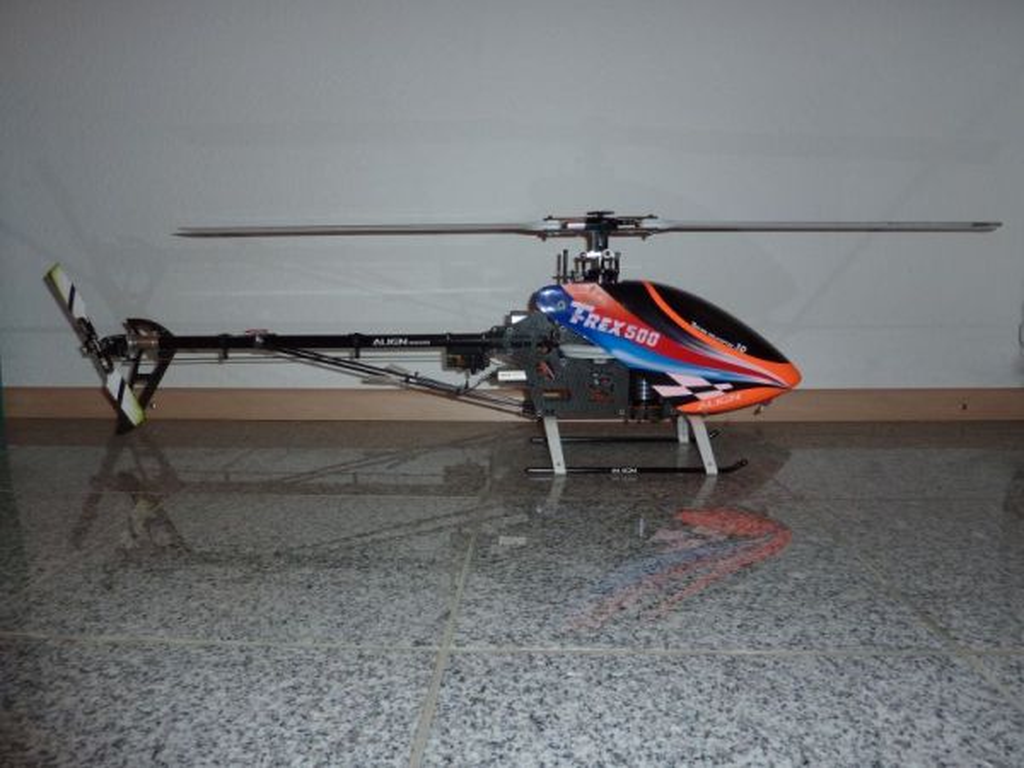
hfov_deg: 69.4
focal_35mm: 25
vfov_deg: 54.9
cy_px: 384
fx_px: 740
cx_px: 512
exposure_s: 1/30
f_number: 3.3
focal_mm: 4.1
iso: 80
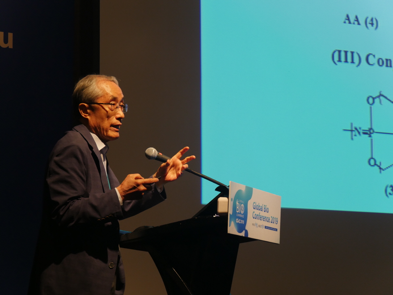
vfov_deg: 11.4
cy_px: 148
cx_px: 196
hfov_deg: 15.2
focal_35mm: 130
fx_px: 1476
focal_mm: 65
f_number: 5.3
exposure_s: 1/40
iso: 800
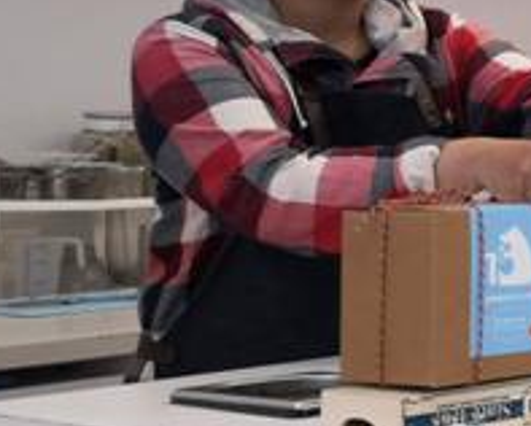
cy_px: 49
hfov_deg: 15.1
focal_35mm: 107
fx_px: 1683
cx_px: 1000
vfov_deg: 14.3
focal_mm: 3.95
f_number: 1.8
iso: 160
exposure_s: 1/30
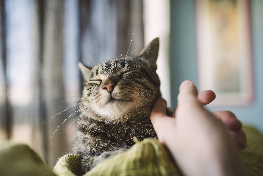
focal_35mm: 35
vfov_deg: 37.9
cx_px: 132
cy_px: 88
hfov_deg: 54.4
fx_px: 256
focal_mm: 35
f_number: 2
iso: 400
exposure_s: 1/200
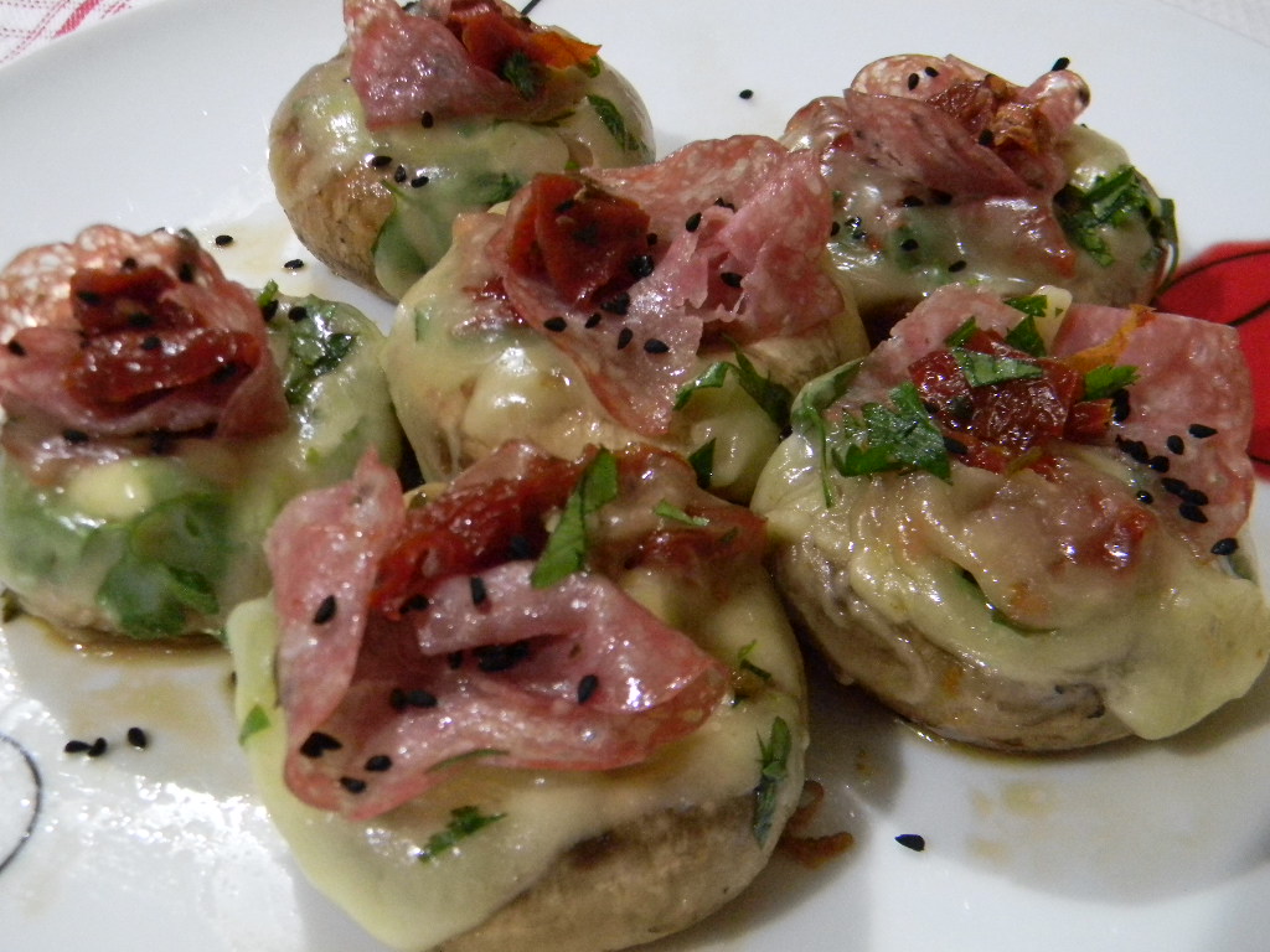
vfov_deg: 39.7
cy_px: 476
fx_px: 1321
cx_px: 635
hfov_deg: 51.4
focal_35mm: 36
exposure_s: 1/30
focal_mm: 6.4
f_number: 3.7
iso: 800
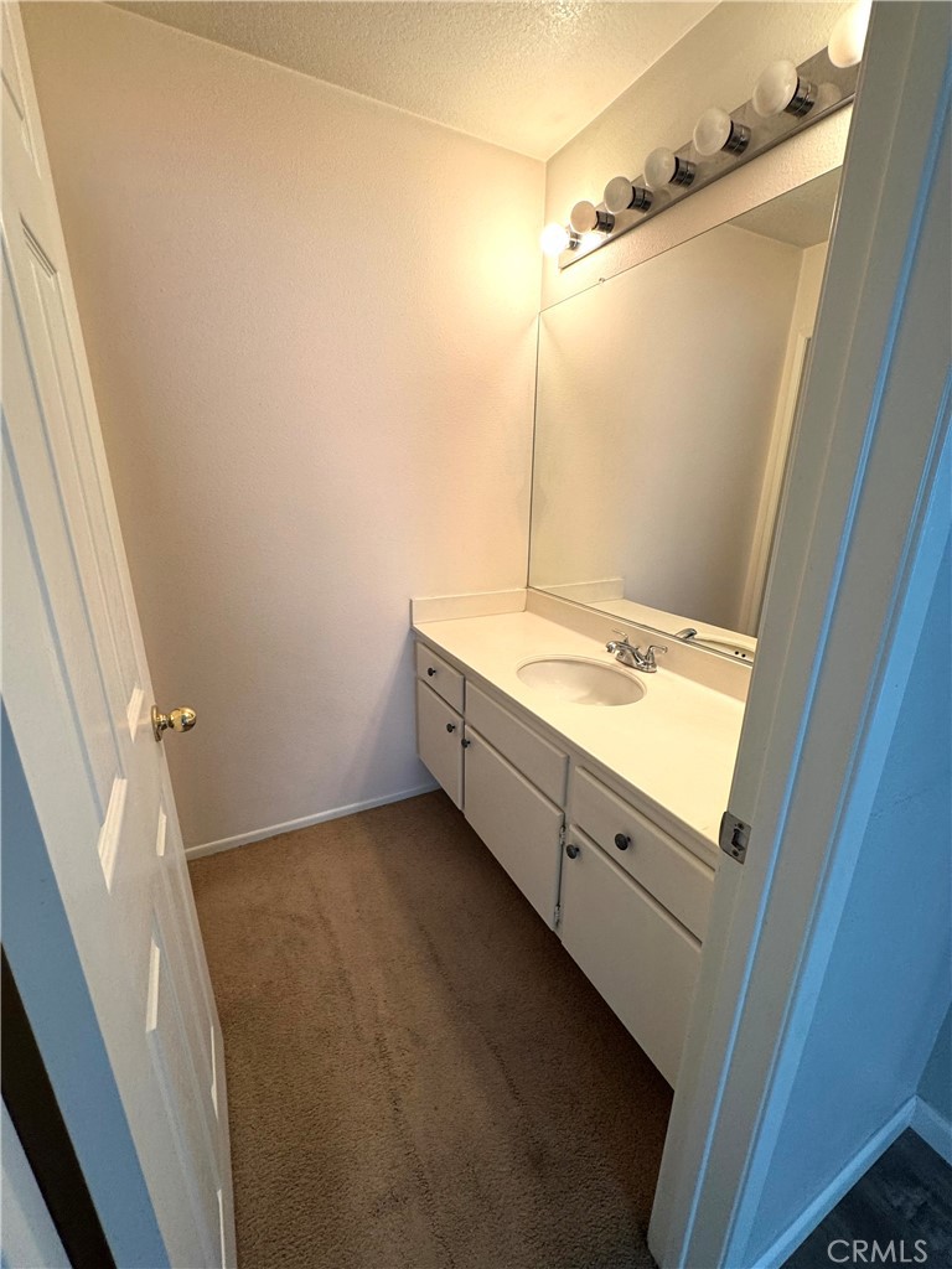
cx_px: 476
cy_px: 634
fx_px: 513
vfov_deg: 102.1
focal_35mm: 14
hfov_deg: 85.7
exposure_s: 1/60
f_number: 2.2
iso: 200
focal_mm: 2.22
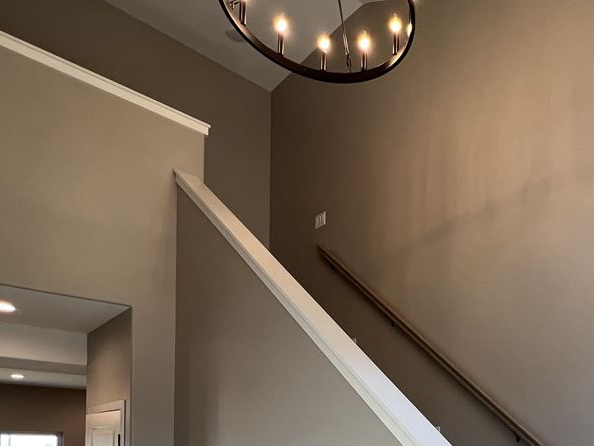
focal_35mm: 28
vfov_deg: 42.8
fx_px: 481
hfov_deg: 59.0
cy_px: 447
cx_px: 467
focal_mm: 1.57
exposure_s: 1/99
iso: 64
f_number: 1.8
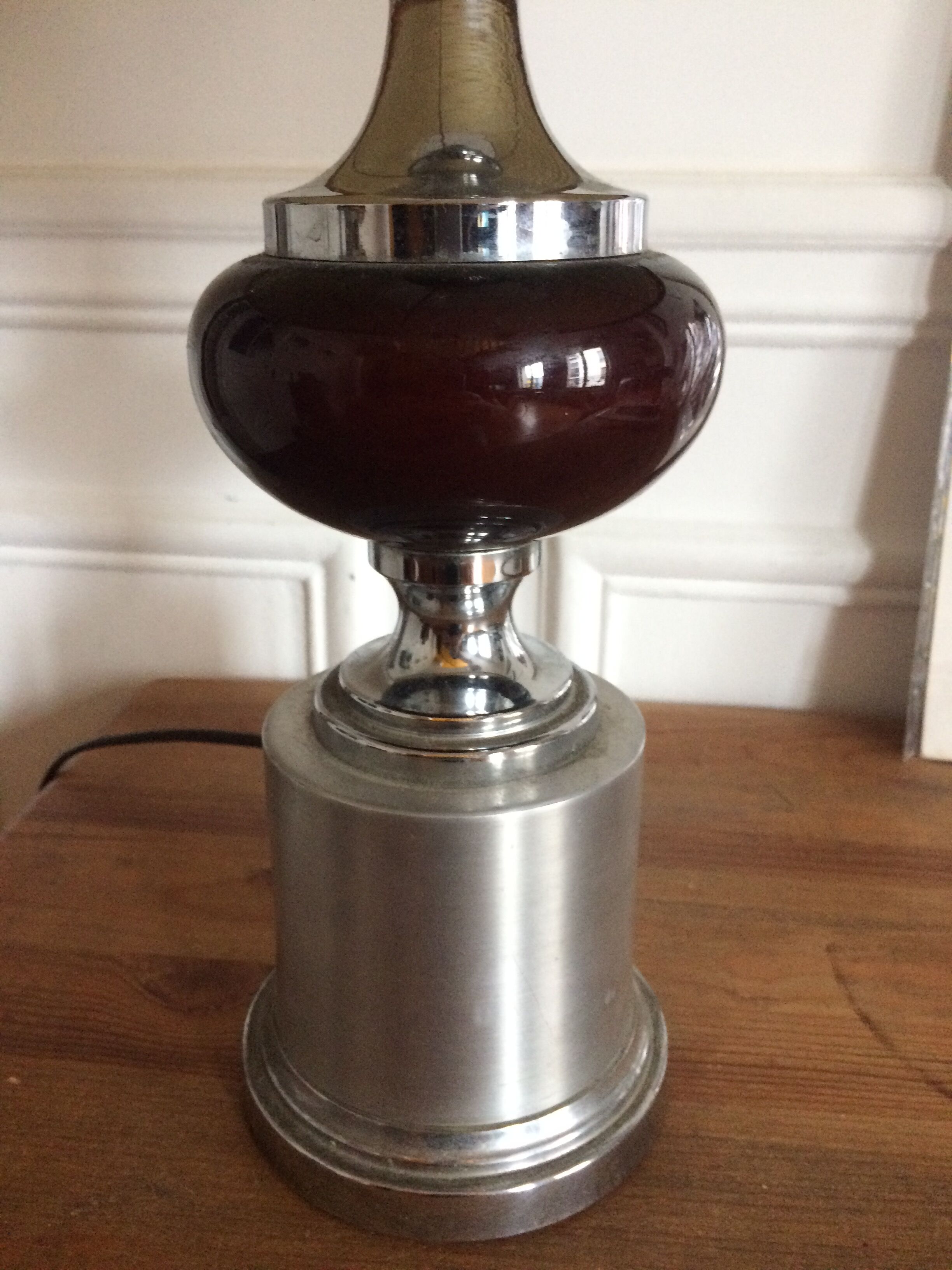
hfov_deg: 48.2
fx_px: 1063
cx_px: 476
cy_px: 635
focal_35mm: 29
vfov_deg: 61.7
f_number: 2.2
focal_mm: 4.15
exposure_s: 1/25
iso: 250
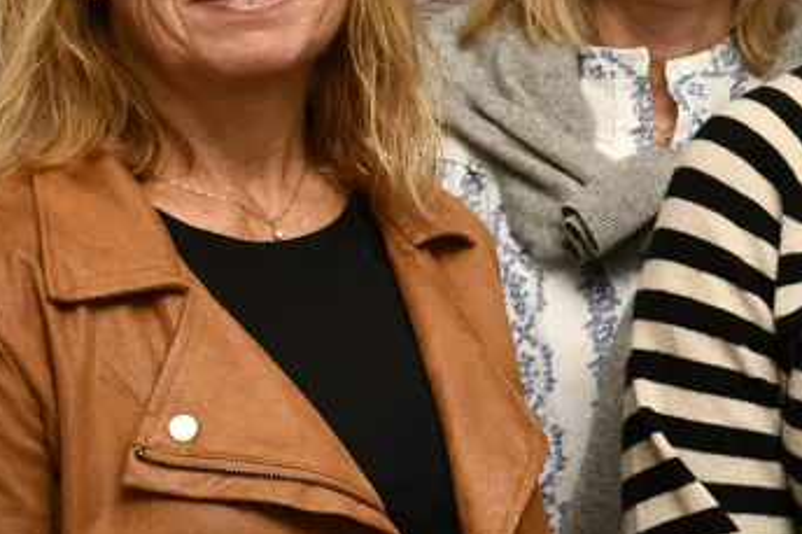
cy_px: 100
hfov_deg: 14.5
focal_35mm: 134
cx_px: 1103
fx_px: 2984
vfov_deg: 10.2
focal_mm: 27
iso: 200
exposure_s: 1/200
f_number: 6.3
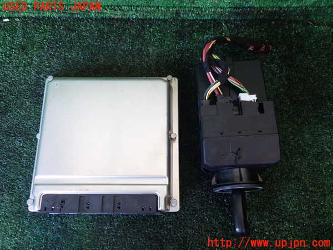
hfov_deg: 60.0
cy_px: 125
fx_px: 289
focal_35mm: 30
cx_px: 166
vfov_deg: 46.8
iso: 200
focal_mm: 5.4
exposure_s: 1/30
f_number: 2.3
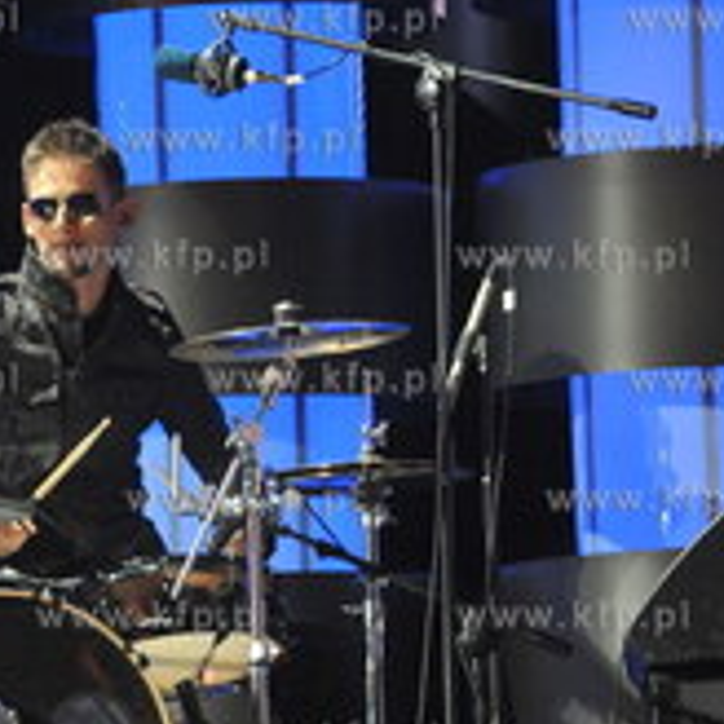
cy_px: 437
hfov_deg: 4.2
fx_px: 9820
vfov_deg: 4.2
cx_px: 57
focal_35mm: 415
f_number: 5.6
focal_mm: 200
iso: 3200
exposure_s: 1/125
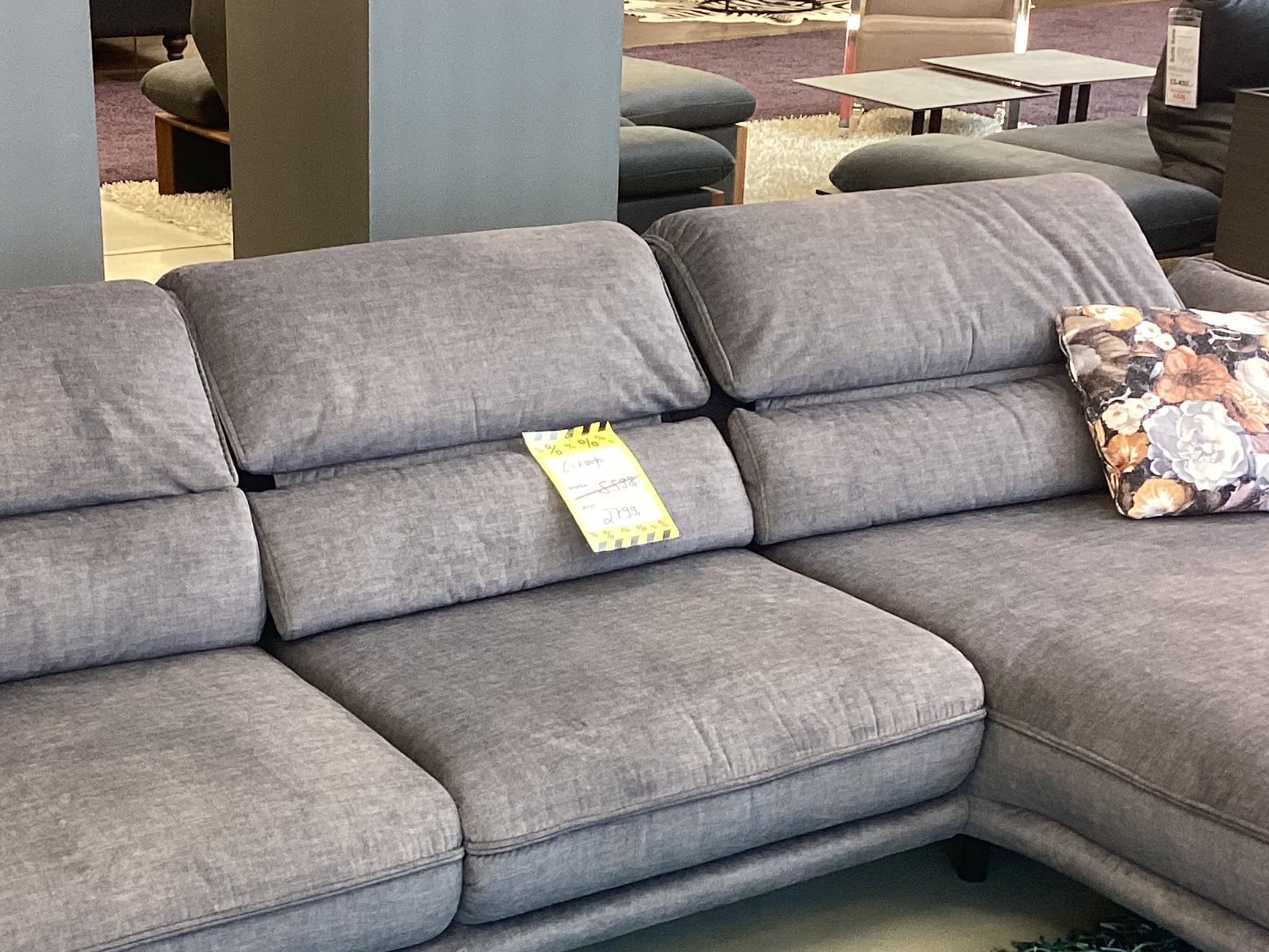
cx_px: 482
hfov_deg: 30.6
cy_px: 695
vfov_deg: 23.1
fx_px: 2310
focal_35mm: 63
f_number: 2.4
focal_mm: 3.3
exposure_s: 1/50
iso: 125
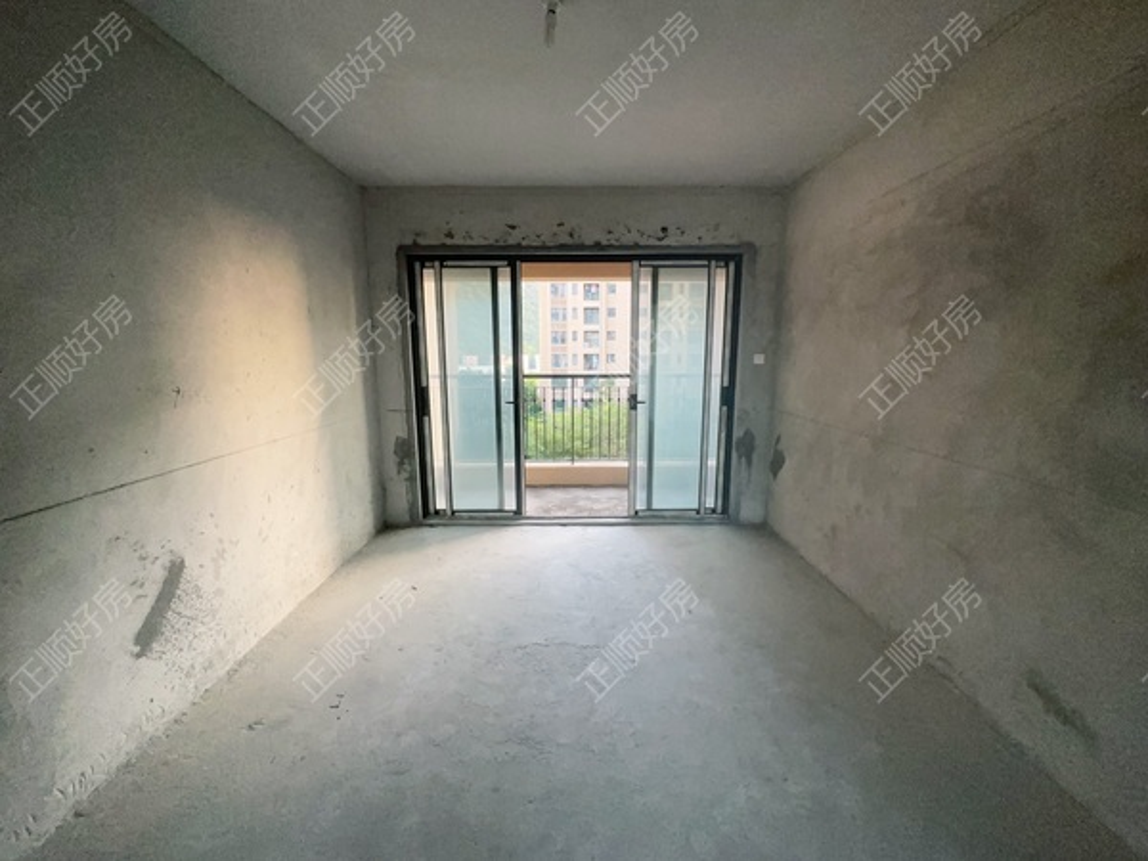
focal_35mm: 14
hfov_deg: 102.1
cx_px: 574
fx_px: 464
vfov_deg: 85.7
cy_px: 430
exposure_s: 1/98
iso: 320
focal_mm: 2.22
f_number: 2.2
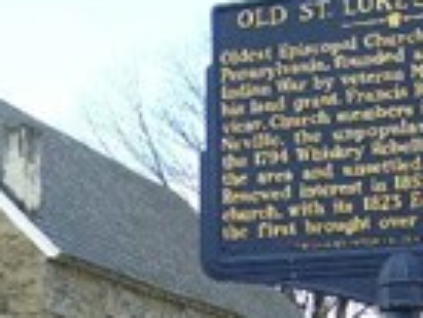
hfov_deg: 18.0
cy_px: 321
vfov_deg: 13.5
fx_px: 1321
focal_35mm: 108
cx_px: 86
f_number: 2.7
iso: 80
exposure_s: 1/250
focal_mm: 6
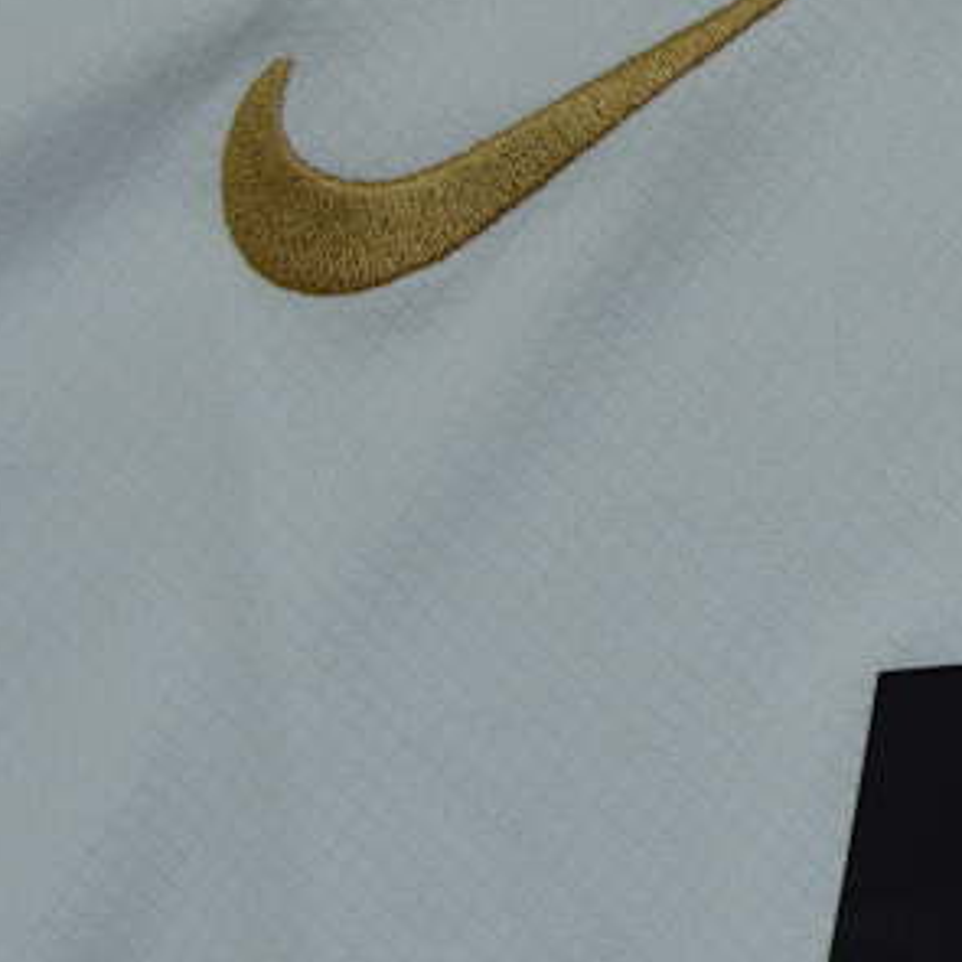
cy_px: 414
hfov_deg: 7.6
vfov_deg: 7.8
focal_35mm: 224
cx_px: 1631
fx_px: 7043
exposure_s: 1/200
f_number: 14
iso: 400
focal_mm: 48
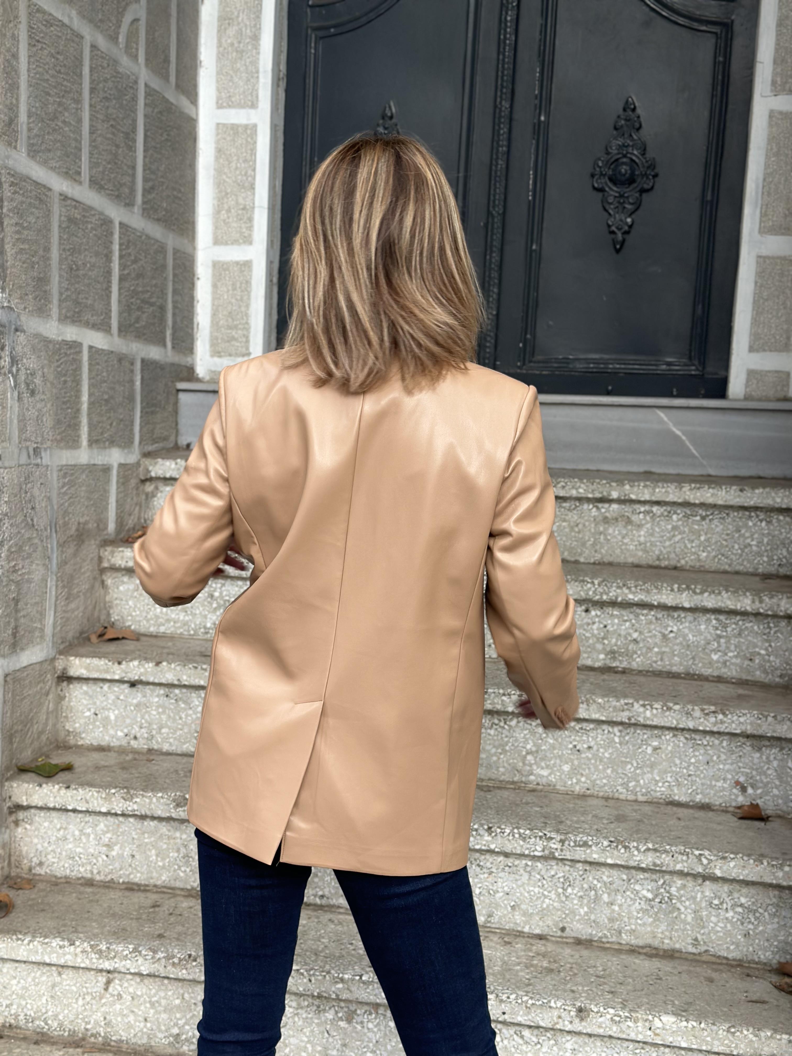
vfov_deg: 39.7
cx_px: 396
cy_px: 528
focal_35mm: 48
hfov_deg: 30.3
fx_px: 1464
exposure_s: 1/121
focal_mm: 6.86
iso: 100
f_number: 1.78
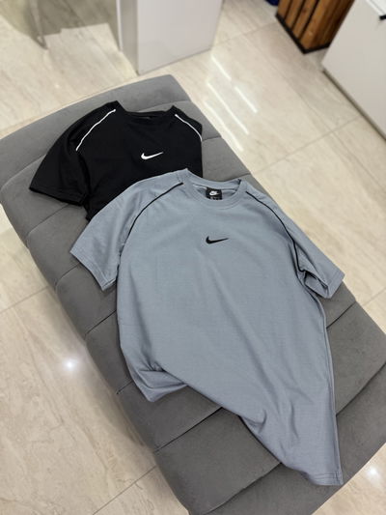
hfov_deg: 56.8
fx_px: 357
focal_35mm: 24
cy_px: 258
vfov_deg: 71.6
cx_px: 193
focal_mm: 6.76
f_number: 1.78
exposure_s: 1/100
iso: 200
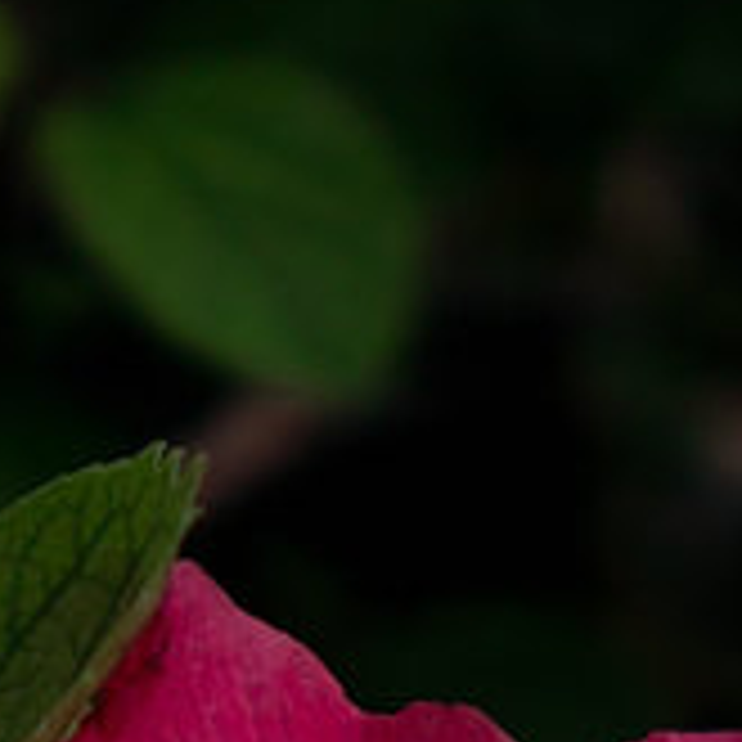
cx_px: 755
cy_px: 1502
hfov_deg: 8.1
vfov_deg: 7.7
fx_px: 5238
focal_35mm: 216
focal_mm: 24.2
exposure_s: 1/640
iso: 100
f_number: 2.8
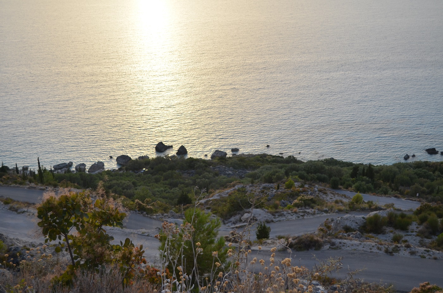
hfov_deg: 45.0
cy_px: 146
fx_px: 534
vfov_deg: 30.7
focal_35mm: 44
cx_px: 222
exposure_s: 1/125
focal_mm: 29
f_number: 4.5
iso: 125
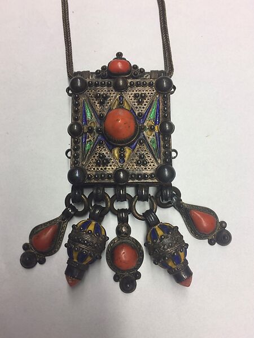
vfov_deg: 61.7
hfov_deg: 48.2
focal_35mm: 29
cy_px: 169
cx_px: 127
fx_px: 284
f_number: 2.2
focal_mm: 4.15
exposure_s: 1/30
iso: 32
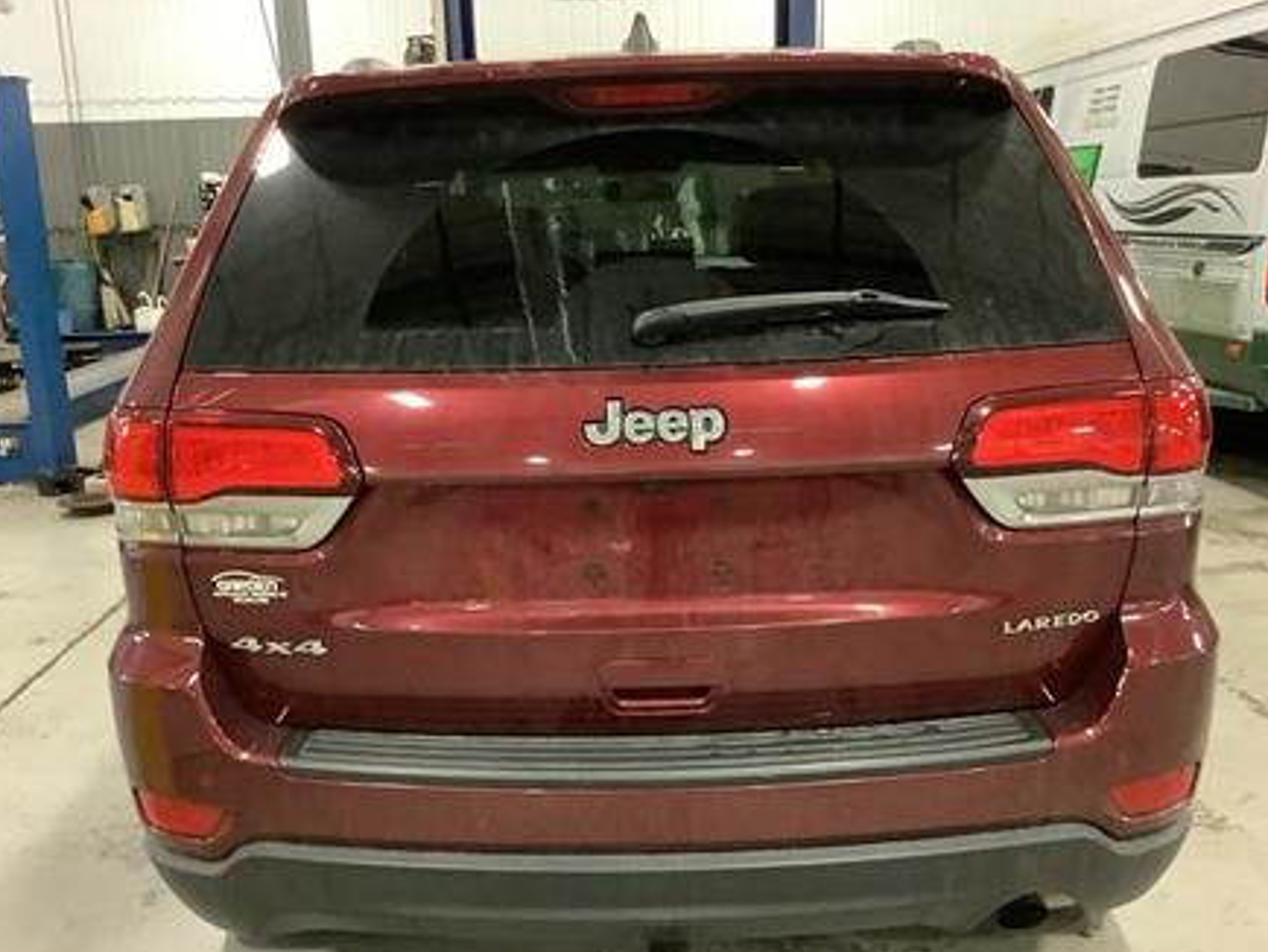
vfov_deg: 39.7
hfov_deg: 51.3
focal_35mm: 36
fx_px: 1319
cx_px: 628
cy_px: 520
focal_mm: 3.3
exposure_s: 1/25
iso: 640
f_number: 2.4
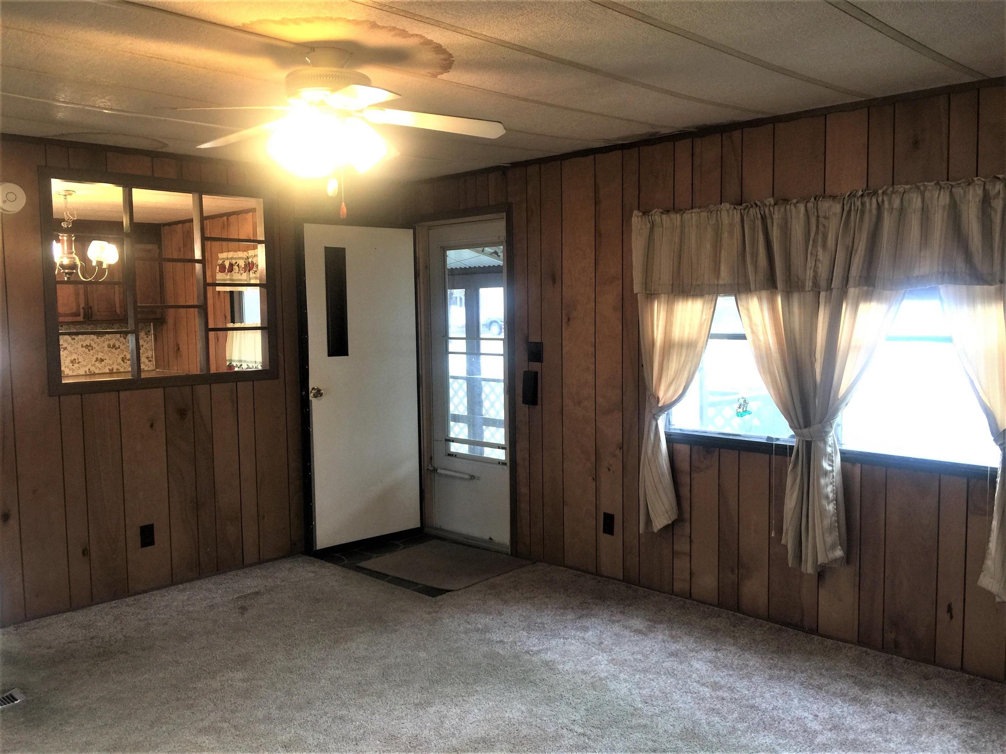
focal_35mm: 29
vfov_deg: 48.2
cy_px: 377
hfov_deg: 61.7
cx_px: 503
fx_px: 843
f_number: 2.2
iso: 40
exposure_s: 1/15
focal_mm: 4.15
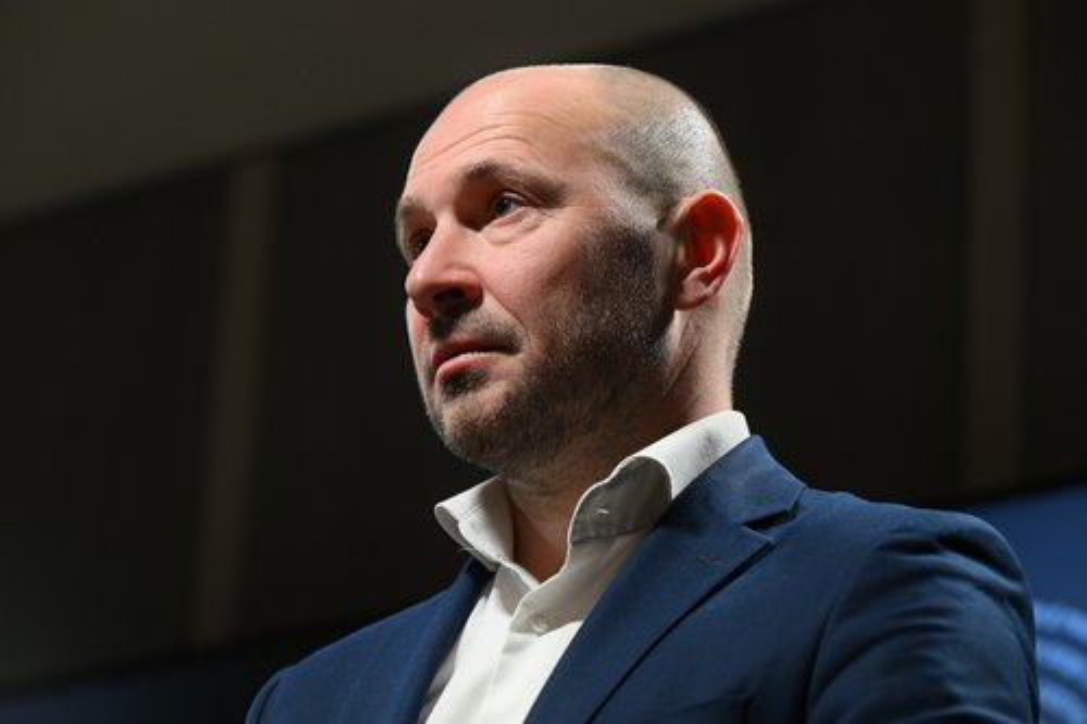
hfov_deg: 15.2
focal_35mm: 135
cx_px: 544
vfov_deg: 10.2
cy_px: 362
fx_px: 4075
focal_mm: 135
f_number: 5
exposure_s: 1/400
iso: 3200
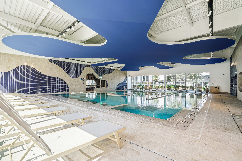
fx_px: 108
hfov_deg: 96.7
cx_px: 121
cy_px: 80
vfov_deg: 73.8
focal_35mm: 16
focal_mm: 16
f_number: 11
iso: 100
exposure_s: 1/13
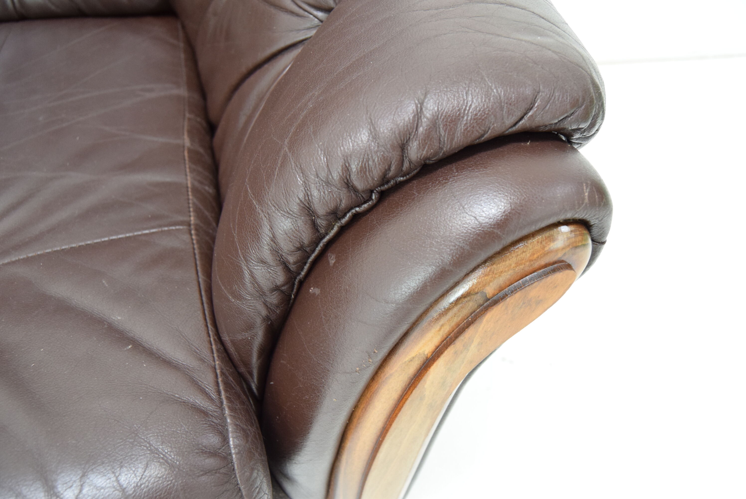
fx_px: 591
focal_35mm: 28
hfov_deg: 64.5
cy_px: 250
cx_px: 373
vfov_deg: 45.7
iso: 1600
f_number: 4.5
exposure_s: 1/80
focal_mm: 19
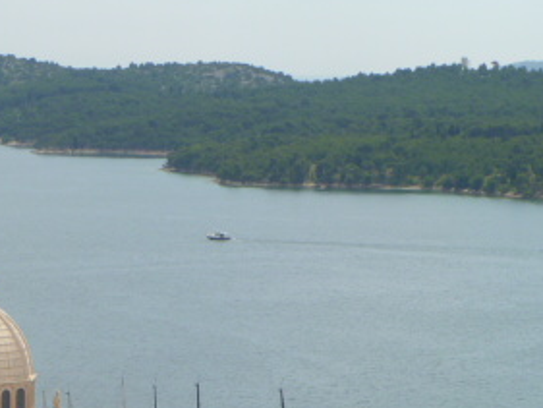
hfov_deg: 12.5
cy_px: 375
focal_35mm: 157
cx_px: 35
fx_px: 2464
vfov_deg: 9.4
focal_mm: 12.4
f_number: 4.3
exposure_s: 1/500
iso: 80
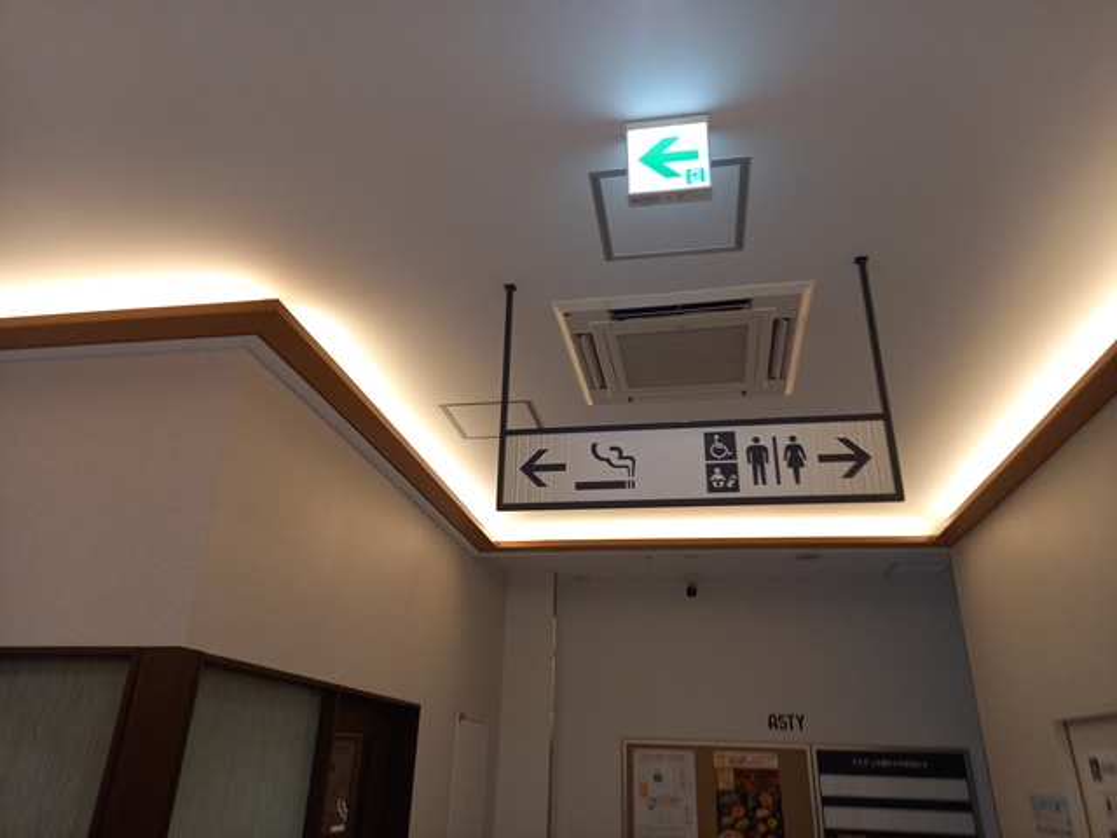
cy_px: 419
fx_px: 807
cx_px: 558
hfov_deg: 69.4
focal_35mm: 25
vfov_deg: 54.9
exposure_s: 1/60
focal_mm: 4.65
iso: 160
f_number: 1.8
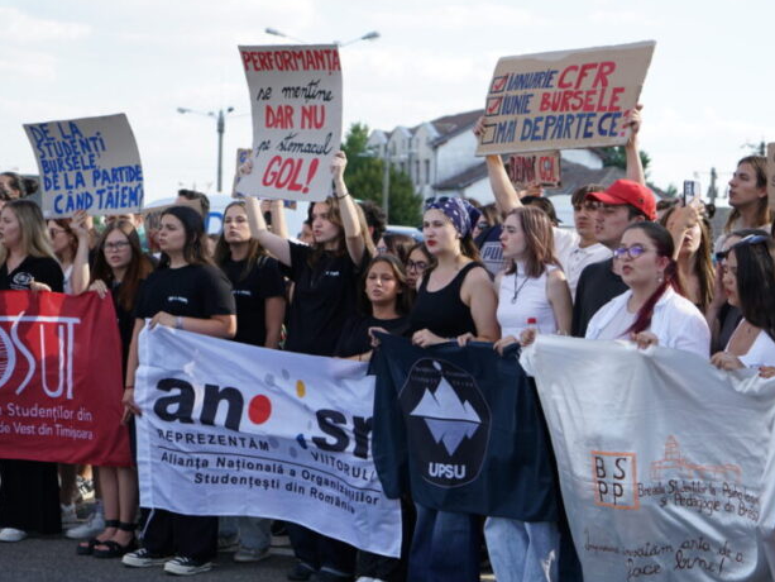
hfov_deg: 23.5
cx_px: 437
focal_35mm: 83
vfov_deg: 17.8
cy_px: 289
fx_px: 1859
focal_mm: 51
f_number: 4
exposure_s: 1/400
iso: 100
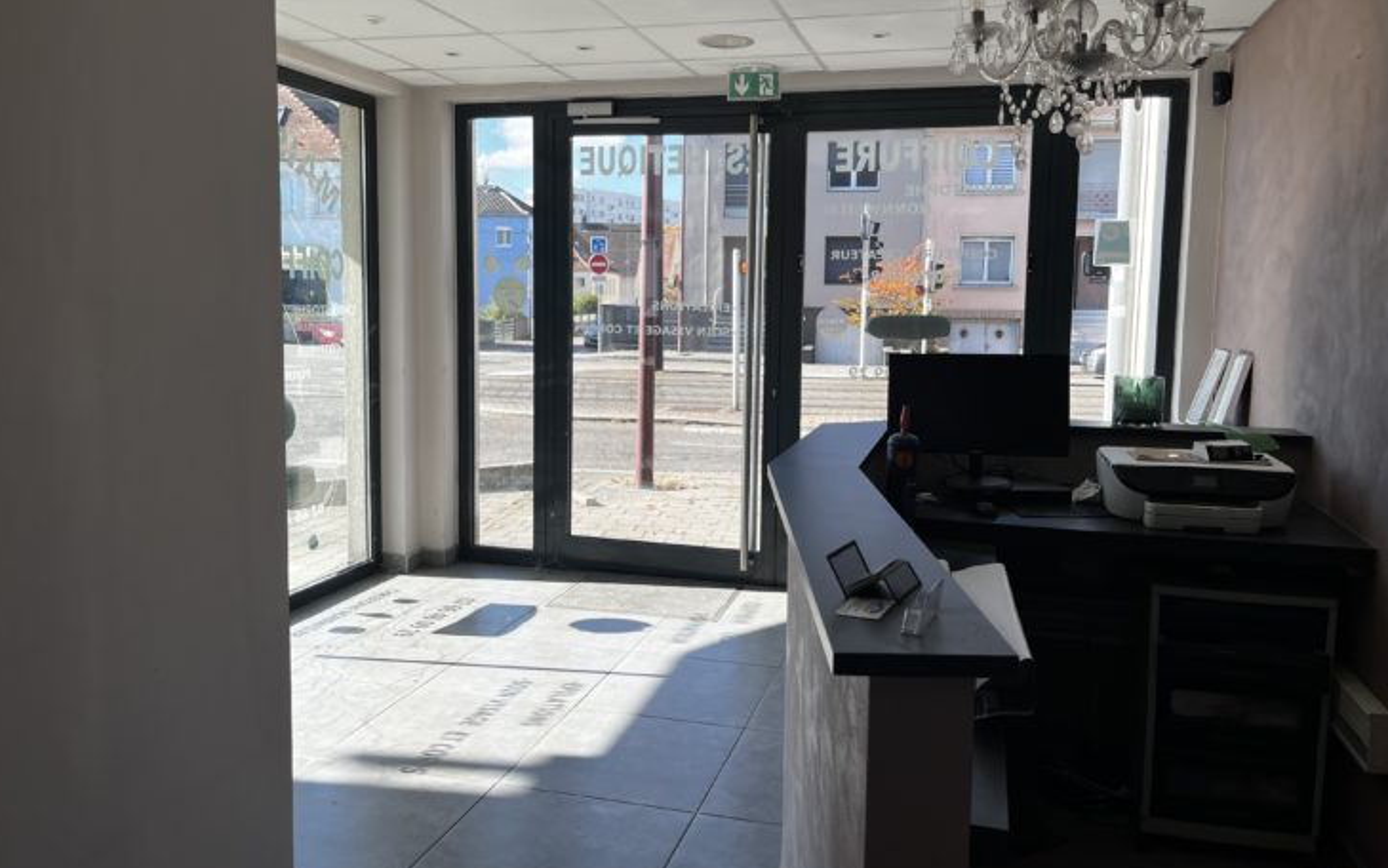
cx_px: 692
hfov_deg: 66.5
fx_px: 1059
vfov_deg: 44.5
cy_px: 390
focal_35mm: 28
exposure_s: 1/928
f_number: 1.6
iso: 50
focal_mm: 5.1
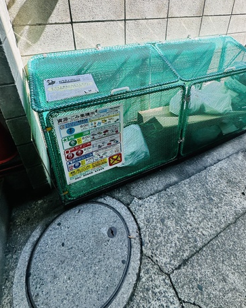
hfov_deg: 65.0
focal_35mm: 21
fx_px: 191
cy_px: 86
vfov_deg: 73.4
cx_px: 144
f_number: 2.2
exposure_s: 1/302
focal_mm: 2.22
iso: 40
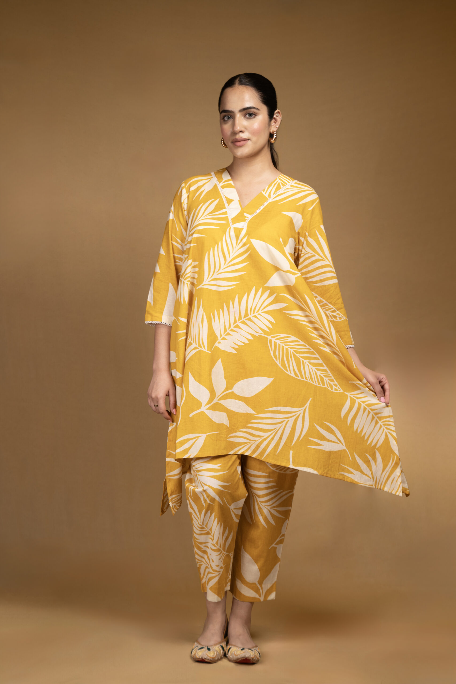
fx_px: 1330
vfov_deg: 28.8
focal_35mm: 70
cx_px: 228
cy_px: 342
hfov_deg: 19.5
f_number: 4.5
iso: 200
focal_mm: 70
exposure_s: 1/125
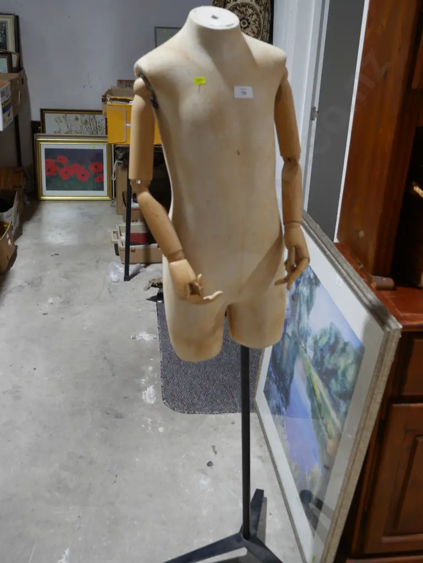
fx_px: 651
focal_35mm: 40
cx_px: 212
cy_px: 282
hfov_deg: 36.0
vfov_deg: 46.8
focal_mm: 20
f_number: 4.4
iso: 320
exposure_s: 1/60
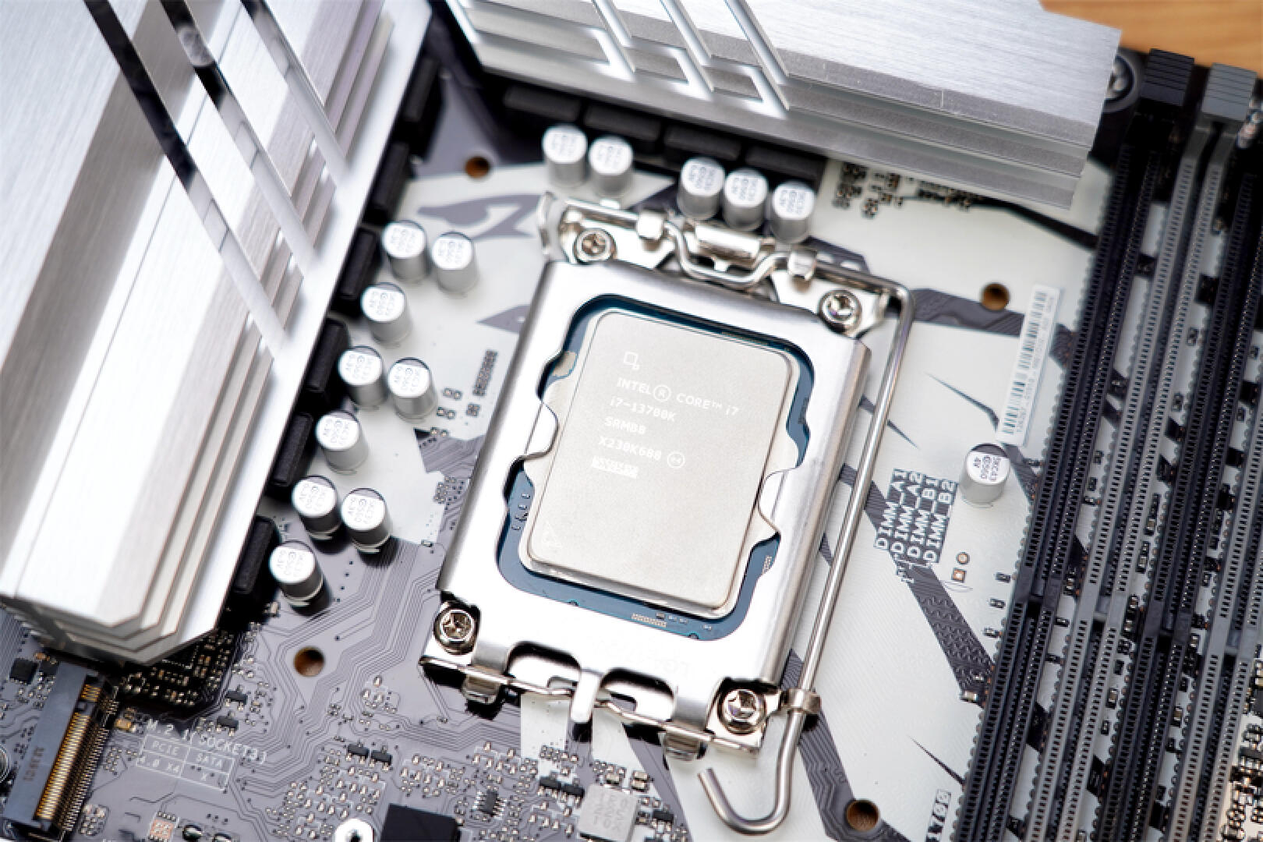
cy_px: 421
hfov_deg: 31.0
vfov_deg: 20.9
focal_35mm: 65
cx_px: 632
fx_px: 2280
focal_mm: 65
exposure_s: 1/100
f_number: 4
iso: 400
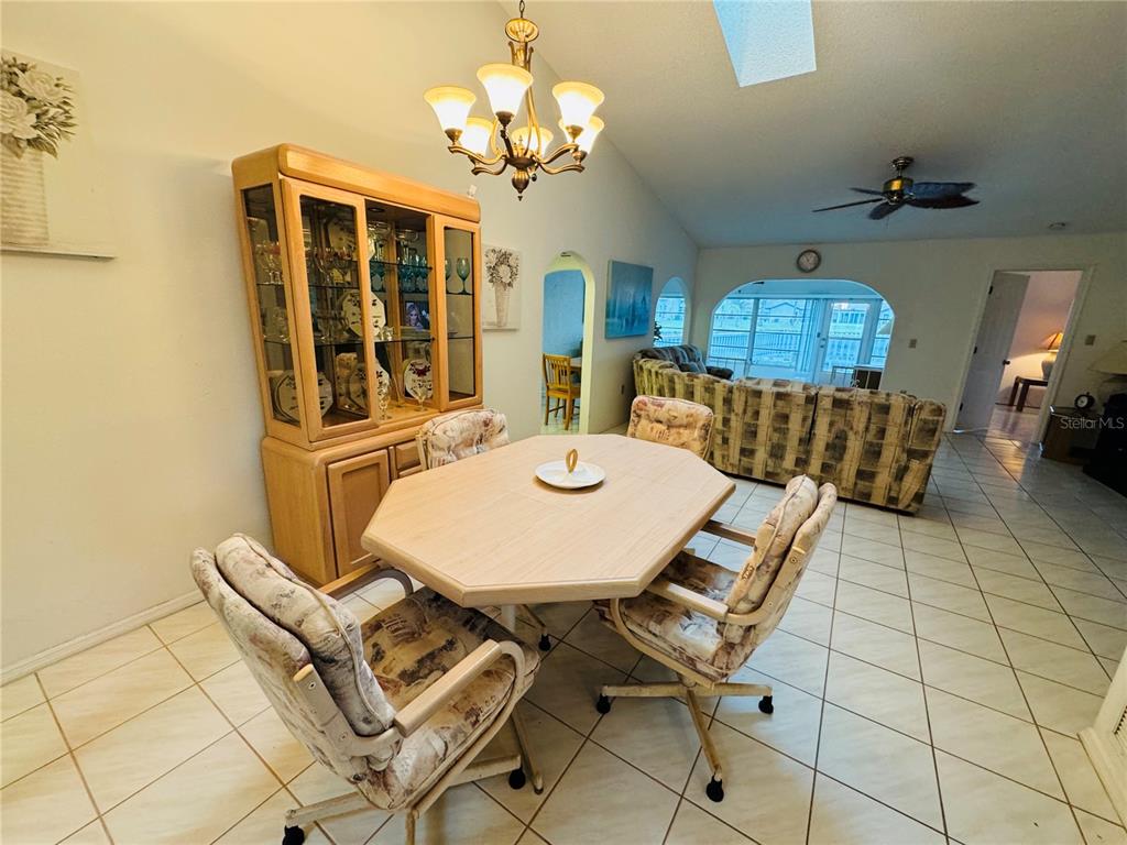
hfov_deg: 102.1
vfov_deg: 85.7
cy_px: 422
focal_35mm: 14
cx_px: 564
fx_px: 456
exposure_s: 1/60
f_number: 2.2
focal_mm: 2.22
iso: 250
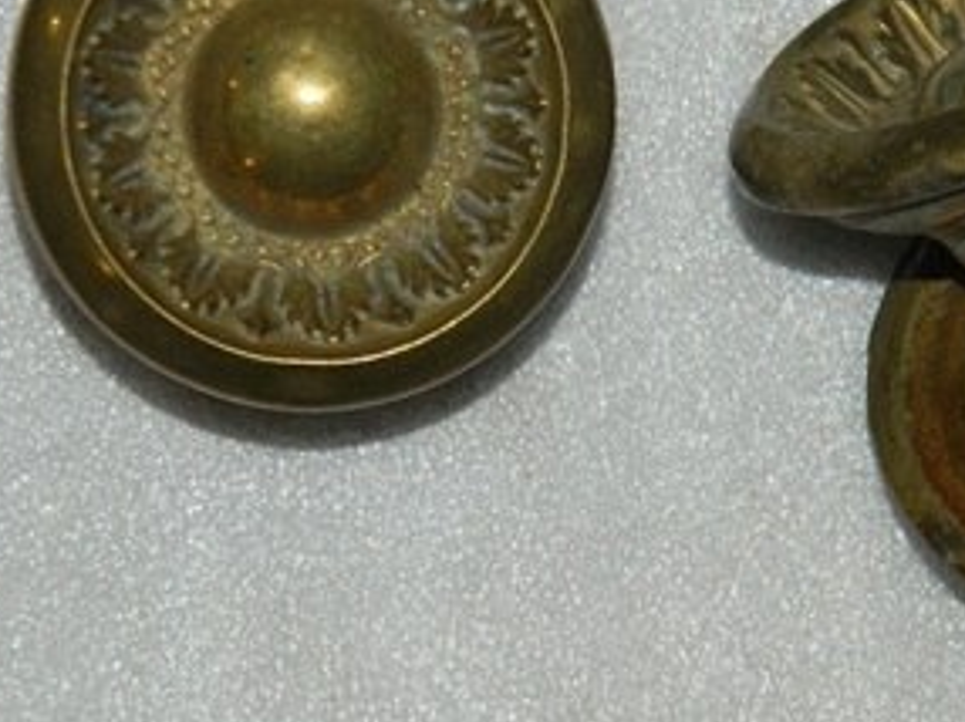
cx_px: 661
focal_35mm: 234
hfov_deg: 8.5
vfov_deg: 6.3
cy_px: 273
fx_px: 6518
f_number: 4.7
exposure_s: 1/30
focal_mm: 23.2
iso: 200
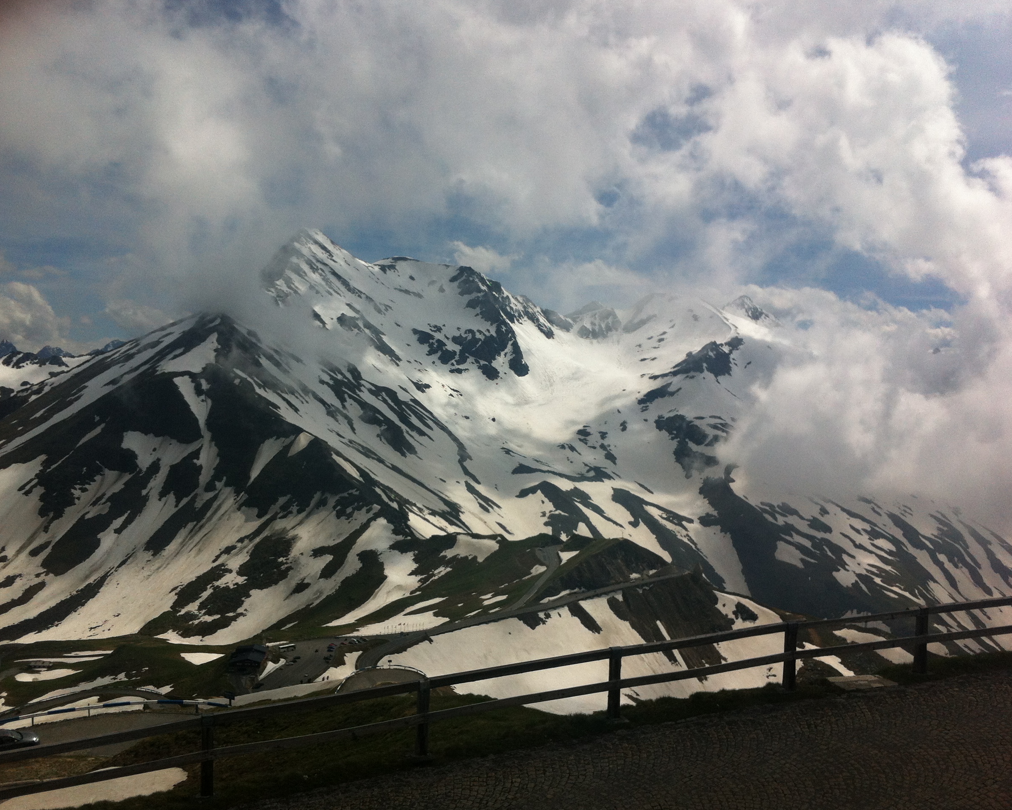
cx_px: 472
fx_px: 1108
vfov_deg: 40.1
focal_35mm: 37
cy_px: 406
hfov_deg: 49.0
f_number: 2.8
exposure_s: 1/6033
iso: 80
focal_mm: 3.85
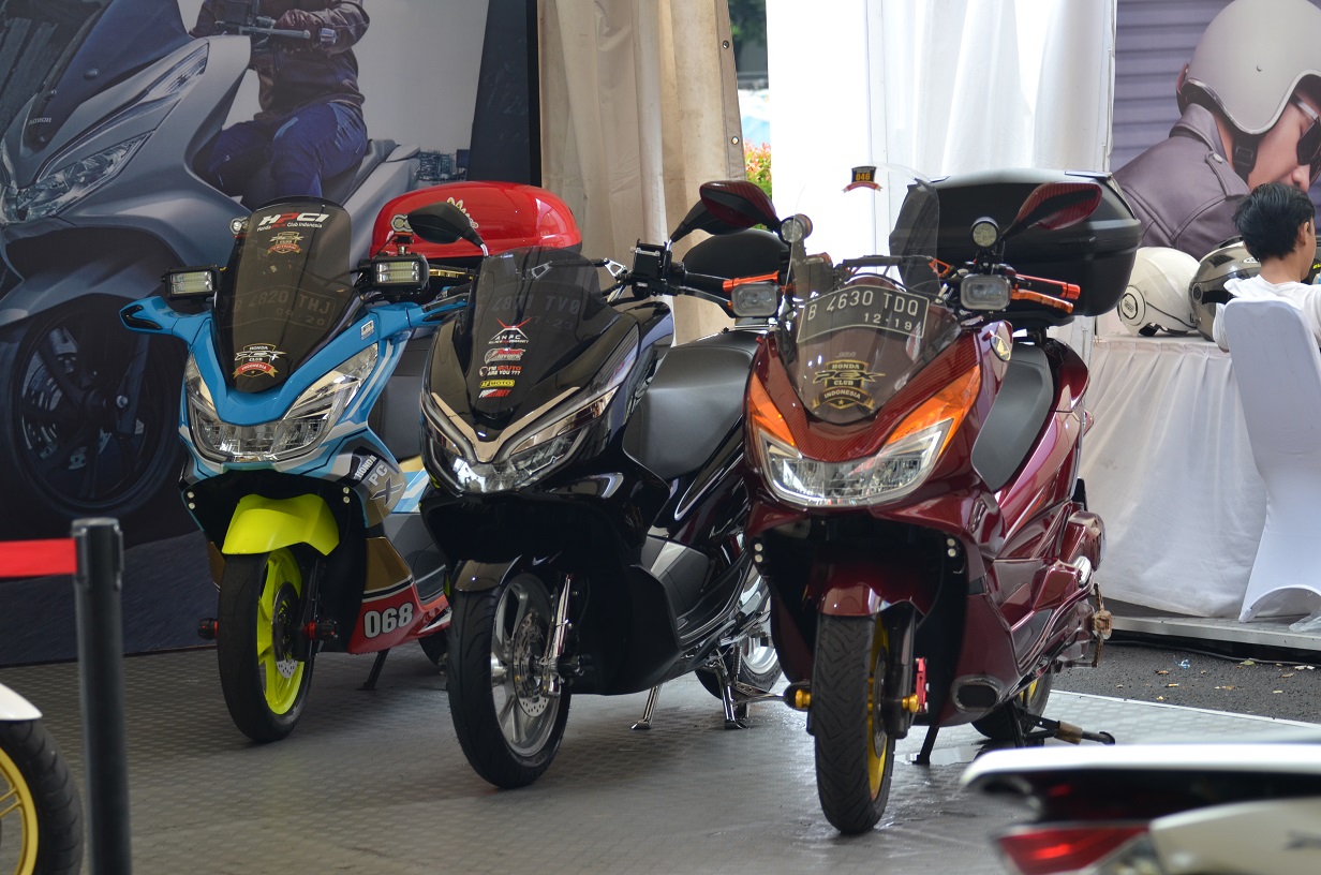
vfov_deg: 11.1
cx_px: 660
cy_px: 438
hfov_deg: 16.7
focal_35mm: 123
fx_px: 4504
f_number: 4.5
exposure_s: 1/80
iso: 400
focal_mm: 82
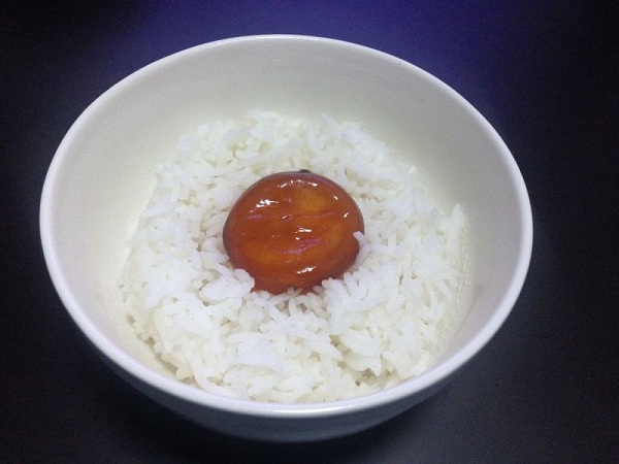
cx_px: 310
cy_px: 232
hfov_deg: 55.4
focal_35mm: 33
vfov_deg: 42.9
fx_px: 590
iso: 320
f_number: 2.4
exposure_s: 1/20
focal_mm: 4.12
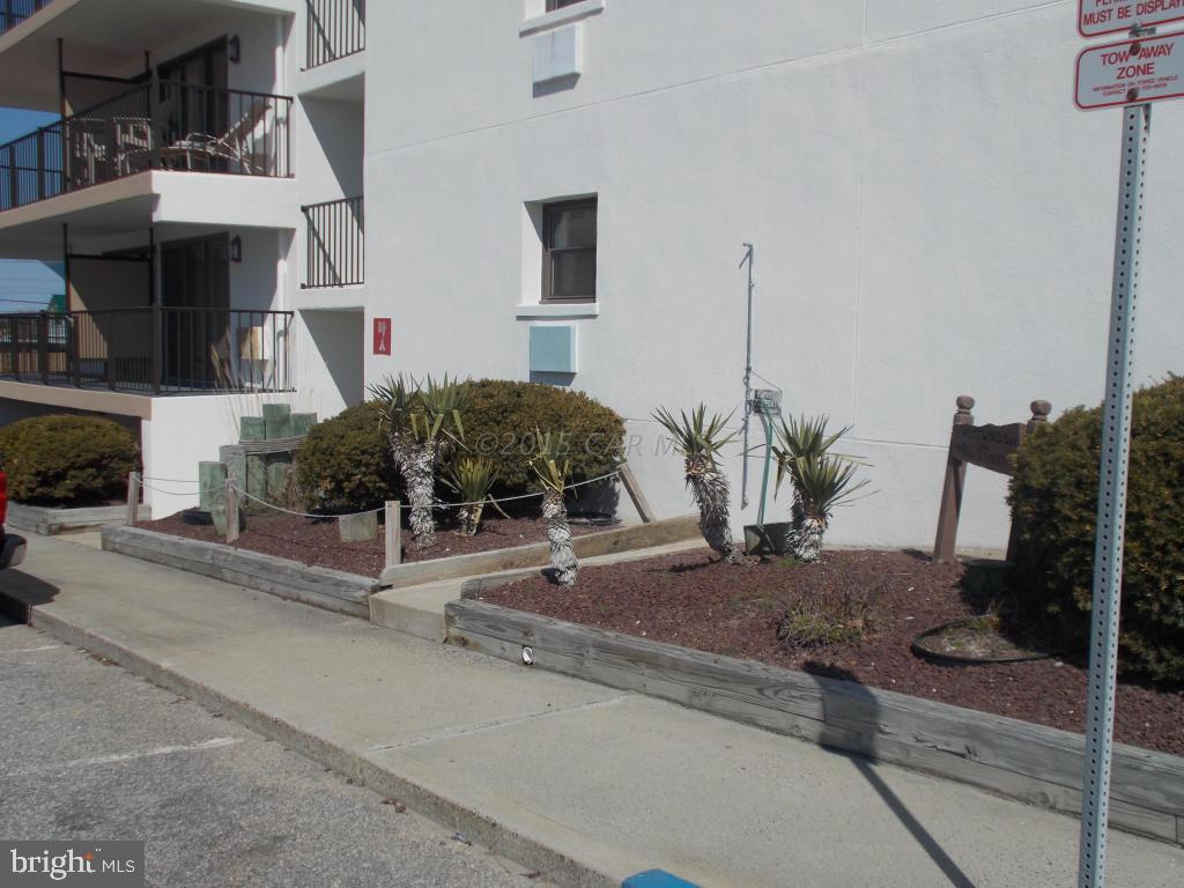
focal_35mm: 39
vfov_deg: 36.8
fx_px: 1334
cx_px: 592
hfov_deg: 47.9
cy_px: 444
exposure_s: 1/320
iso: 80
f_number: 9.8
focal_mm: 6.9
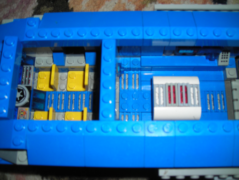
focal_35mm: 38
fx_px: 262
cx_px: 120
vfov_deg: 37.7
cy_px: 90
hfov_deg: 49.0
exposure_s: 1/60
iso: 50
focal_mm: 6.3
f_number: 3.2
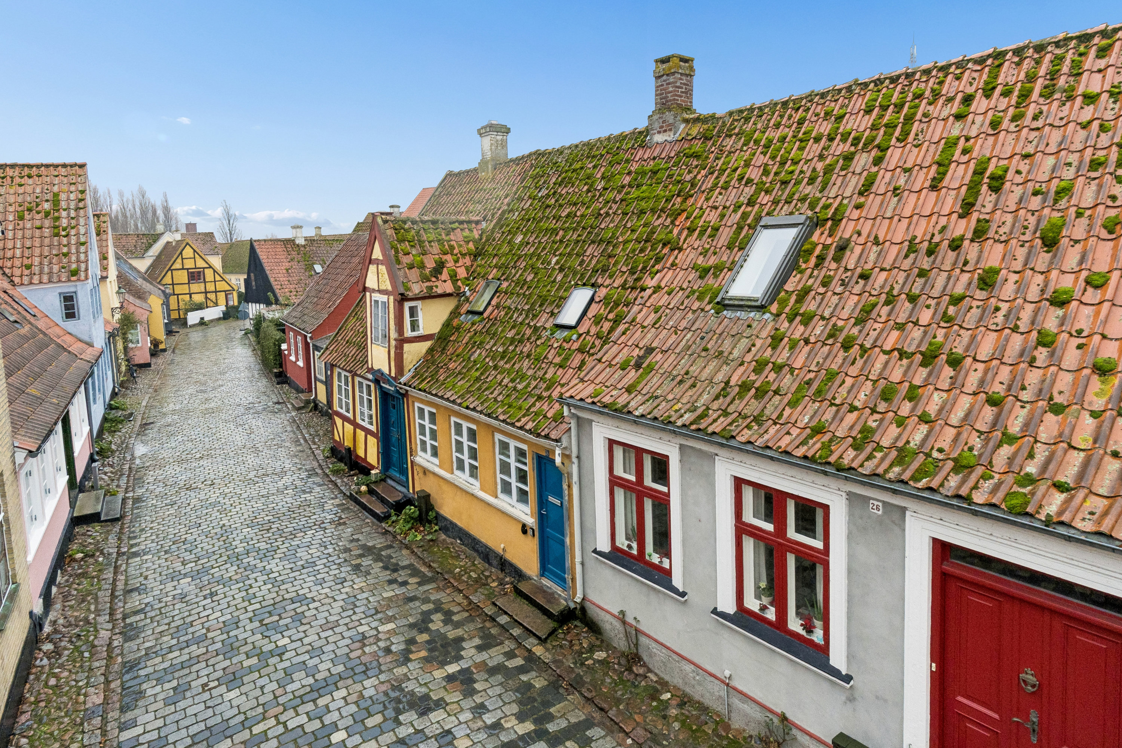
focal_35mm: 22
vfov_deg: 56.1
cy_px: 374
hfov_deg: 77.3
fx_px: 701
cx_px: 561
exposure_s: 1/200
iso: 640
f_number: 6.3
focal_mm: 15
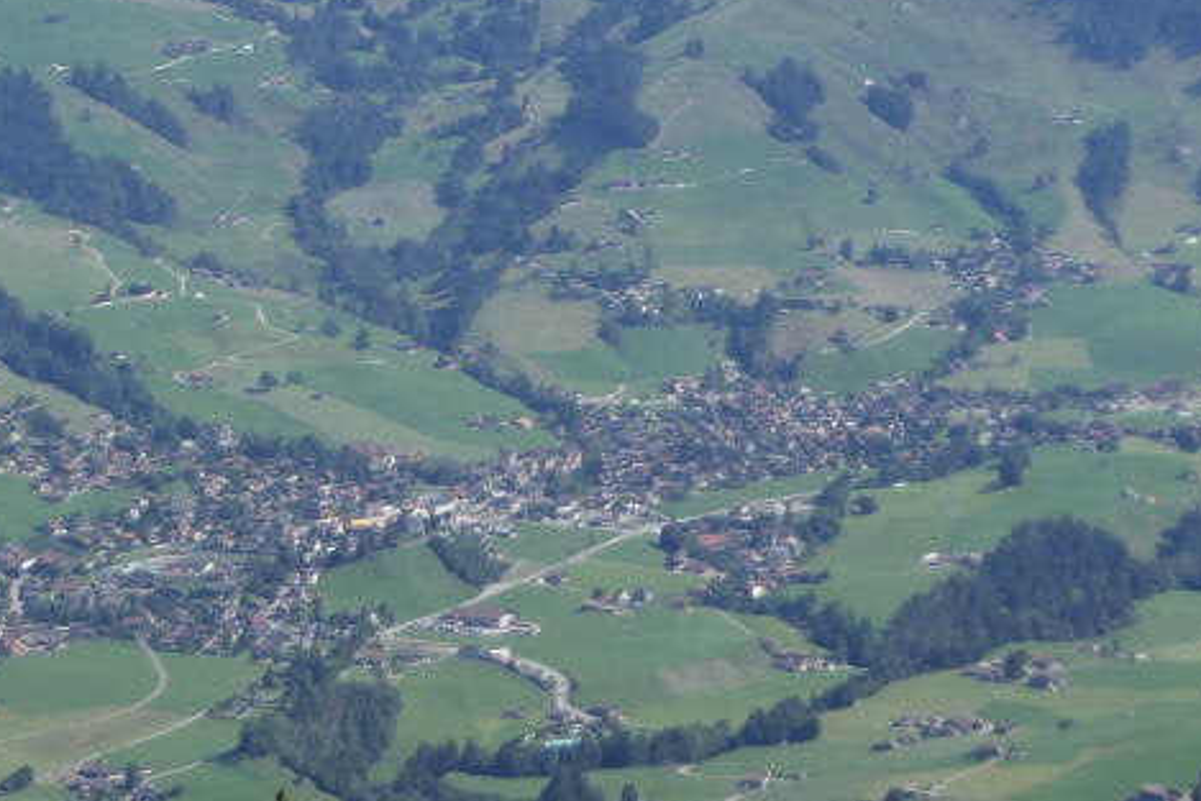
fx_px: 5439
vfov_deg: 8.4
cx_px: 515
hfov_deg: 12.6
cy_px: 177
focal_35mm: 163
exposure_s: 1/1300
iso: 125
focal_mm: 18.7
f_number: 4
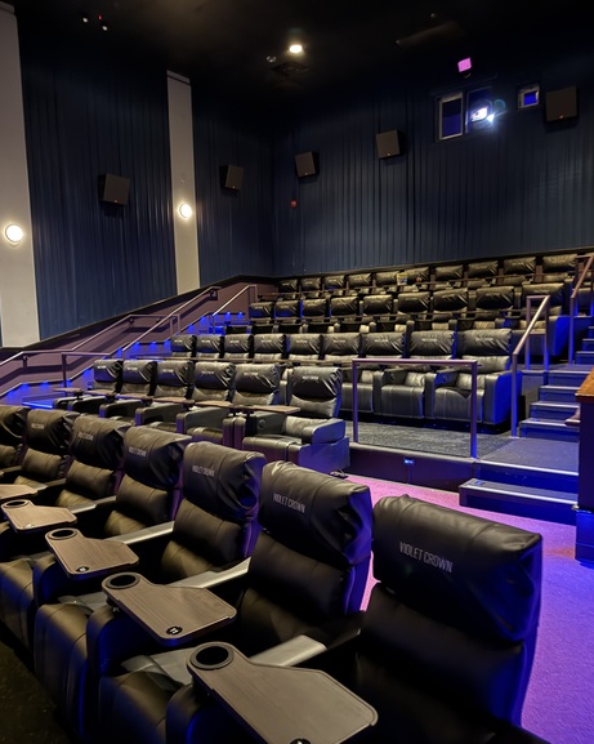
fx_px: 572
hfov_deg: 54.9
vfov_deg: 66.0
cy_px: 393
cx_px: 300
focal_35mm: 26
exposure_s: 1/5
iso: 2000
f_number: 1.78
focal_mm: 6.76
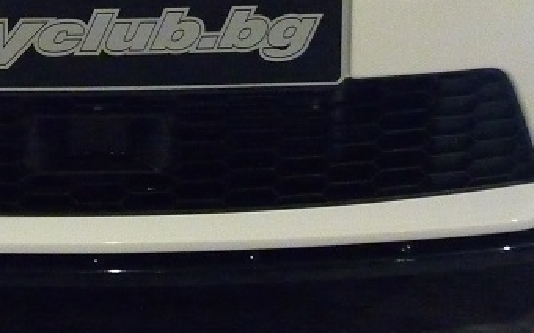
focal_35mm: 103
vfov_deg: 12.2
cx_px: 36
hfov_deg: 19.8
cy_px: -121
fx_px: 1498
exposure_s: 1/50
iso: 800
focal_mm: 5.5
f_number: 2.8
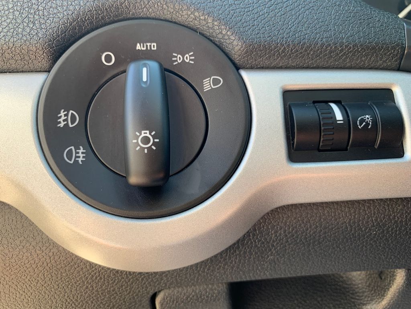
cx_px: 206
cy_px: 154
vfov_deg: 53.1
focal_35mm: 26
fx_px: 309
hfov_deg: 67.3
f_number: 1.8
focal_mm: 4.25
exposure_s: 1/121
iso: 50
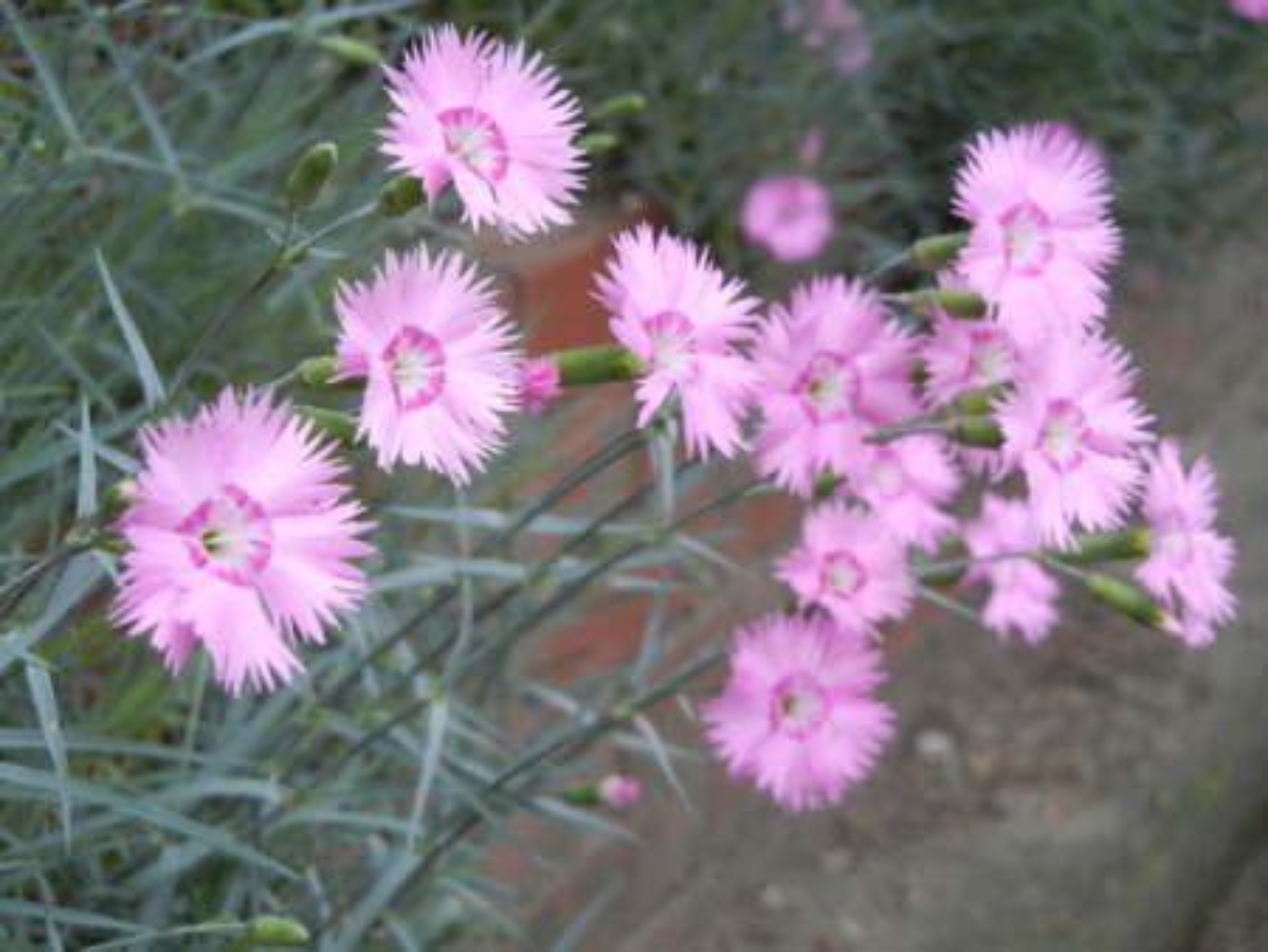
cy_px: 476
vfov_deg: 19.2
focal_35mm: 77
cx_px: 634
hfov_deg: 25.3
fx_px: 2822
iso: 160
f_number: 4.3
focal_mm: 13.9
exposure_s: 1/234
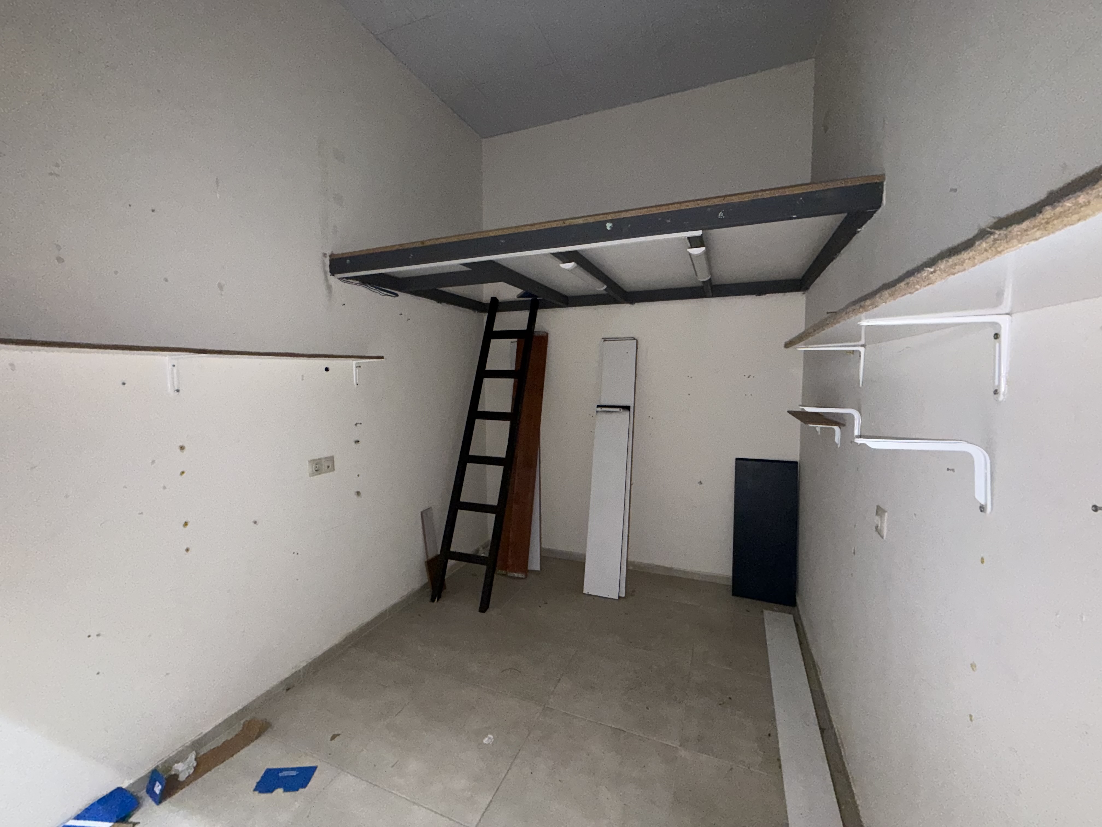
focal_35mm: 14
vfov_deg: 85.7
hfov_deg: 102.1
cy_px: 414
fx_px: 446
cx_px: 551
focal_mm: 2.22
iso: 400
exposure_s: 1/50
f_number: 2.2
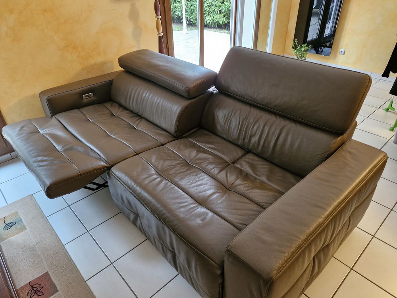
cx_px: 198
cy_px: 149
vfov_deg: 58.9
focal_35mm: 23
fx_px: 264
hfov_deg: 73.9
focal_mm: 5.54
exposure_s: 1/50
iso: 640
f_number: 1.8
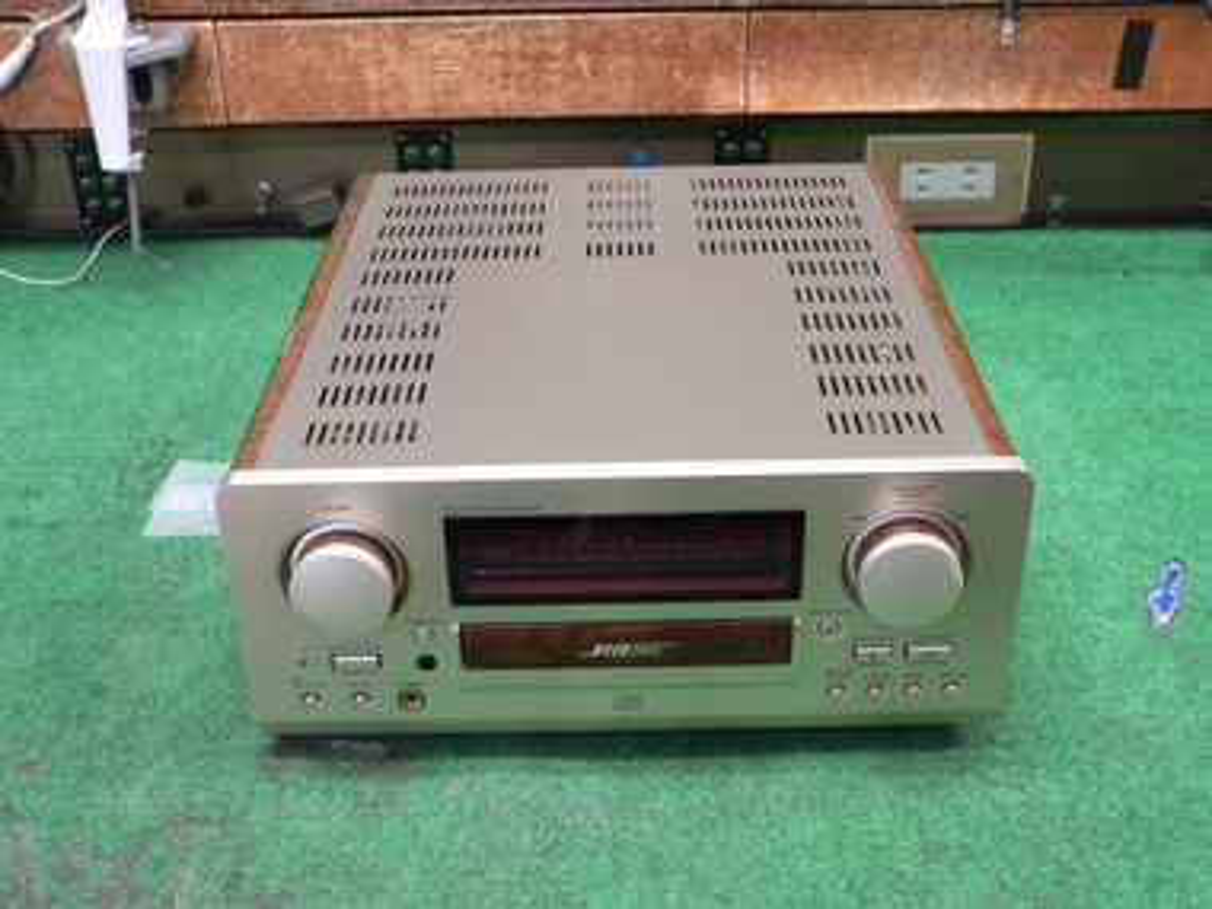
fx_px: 1506
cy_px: 454
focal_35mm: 43
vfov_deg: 33.6
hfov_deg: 43.9
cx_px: 606
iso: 200
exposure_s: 1/10
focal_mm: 7.1
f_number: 2.8
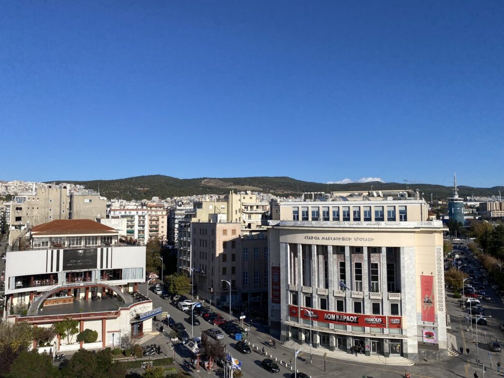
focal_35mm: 27
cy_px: 186
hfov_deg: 65.3
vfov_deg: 51.4
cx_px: 250
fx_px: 393
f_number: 1.8
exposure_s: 1/5025
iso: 32
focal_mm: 4.25
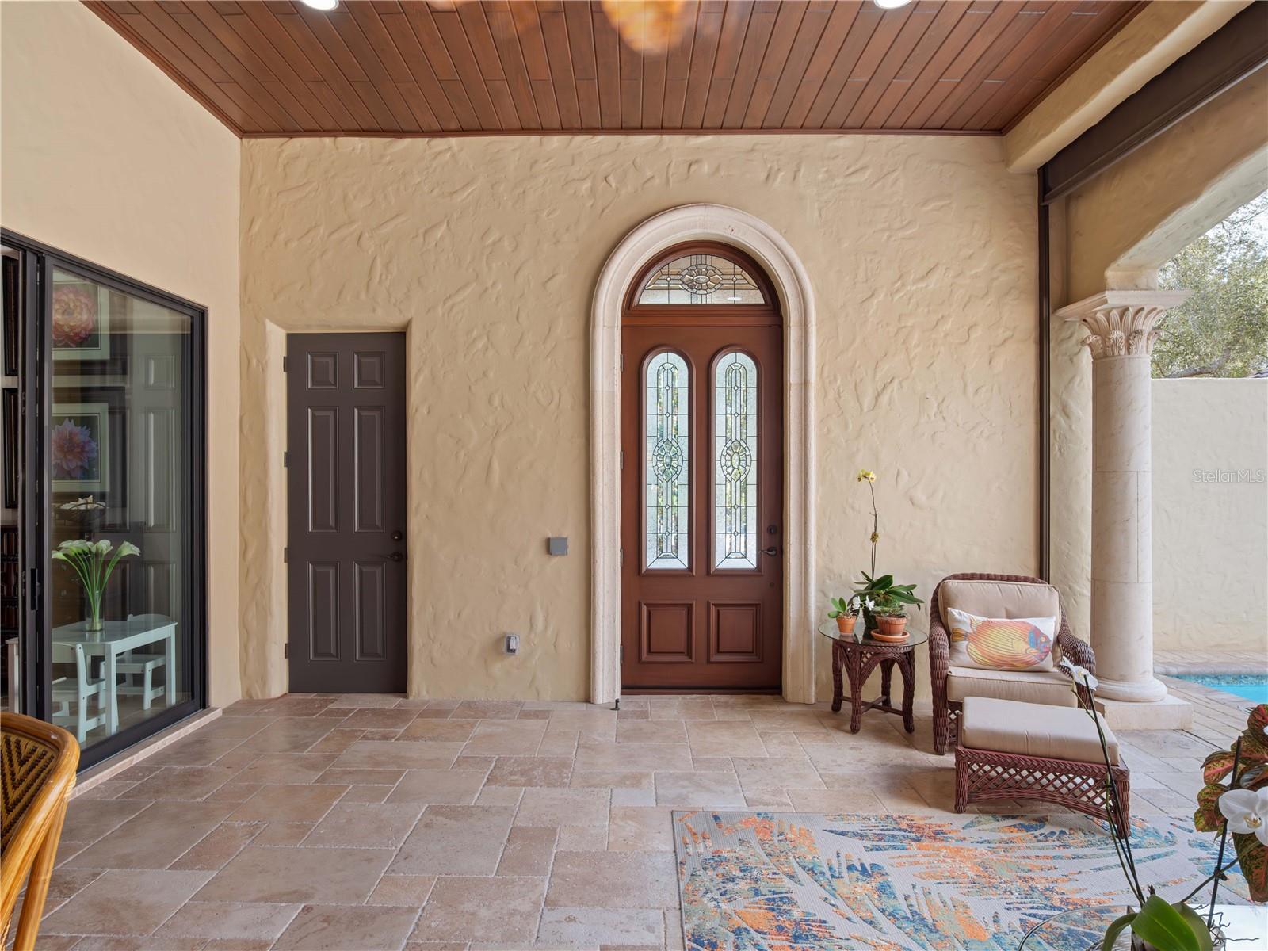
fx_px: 733
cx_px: 634
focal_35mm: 20
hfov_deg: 81.7
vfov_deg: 66.0
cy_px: 476
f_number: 8
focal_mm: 10
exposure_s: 1/25
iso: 400
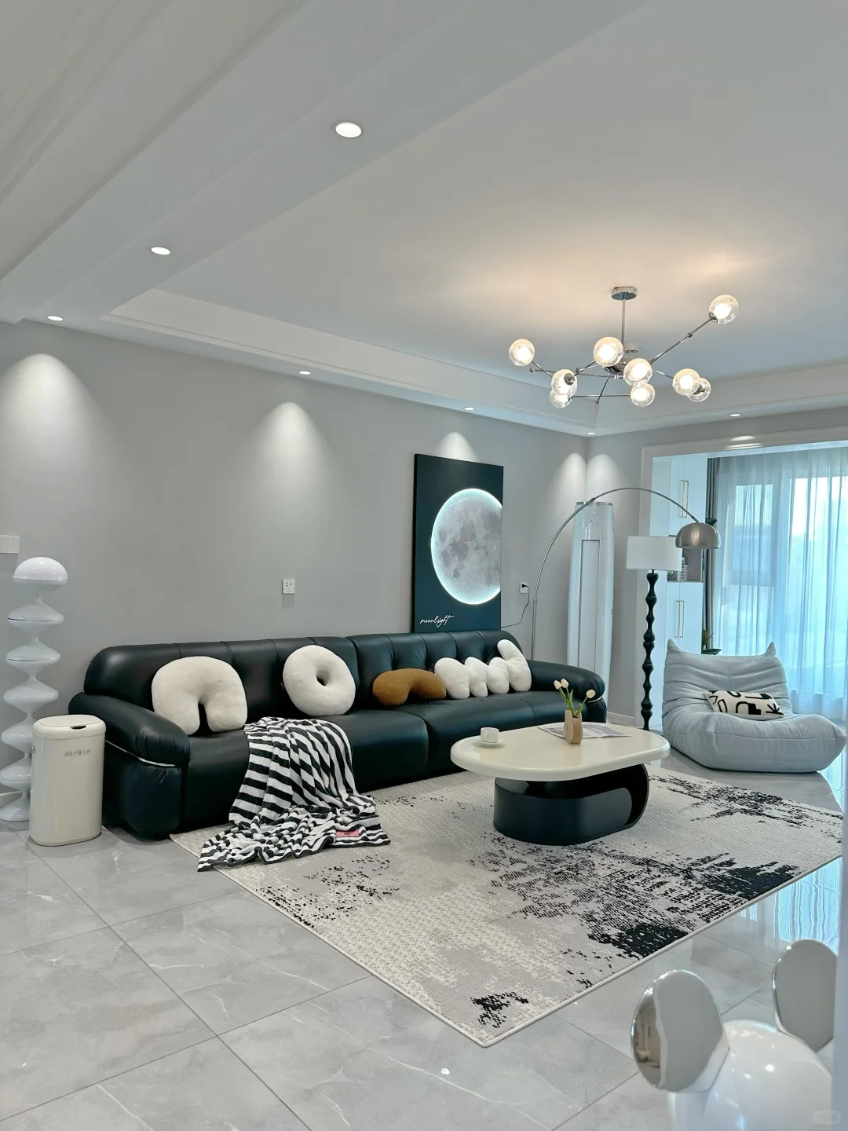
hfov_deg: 56.8
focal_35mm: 24
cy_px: 566
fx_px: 784
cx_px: 424
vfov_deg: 71.6
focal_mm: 6.86
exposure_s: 1/100
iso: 80
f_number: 1.78
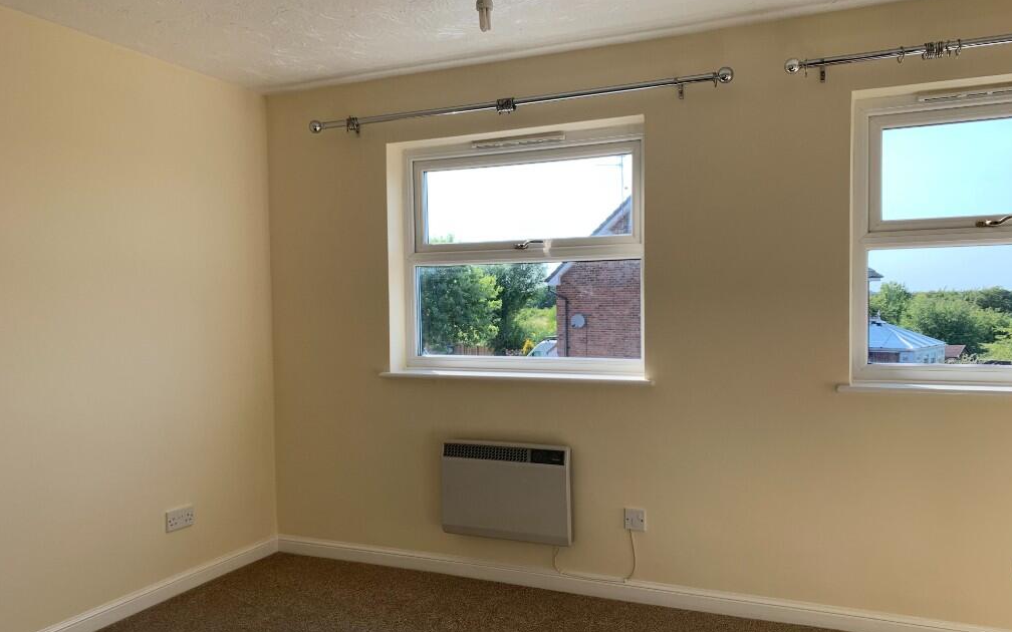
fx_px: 772
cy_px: 348
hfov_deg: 66.5
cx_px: 511
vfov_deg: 44.5
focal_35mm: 28
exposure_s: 1/287
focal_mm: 4.25
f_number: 1.8
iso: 25
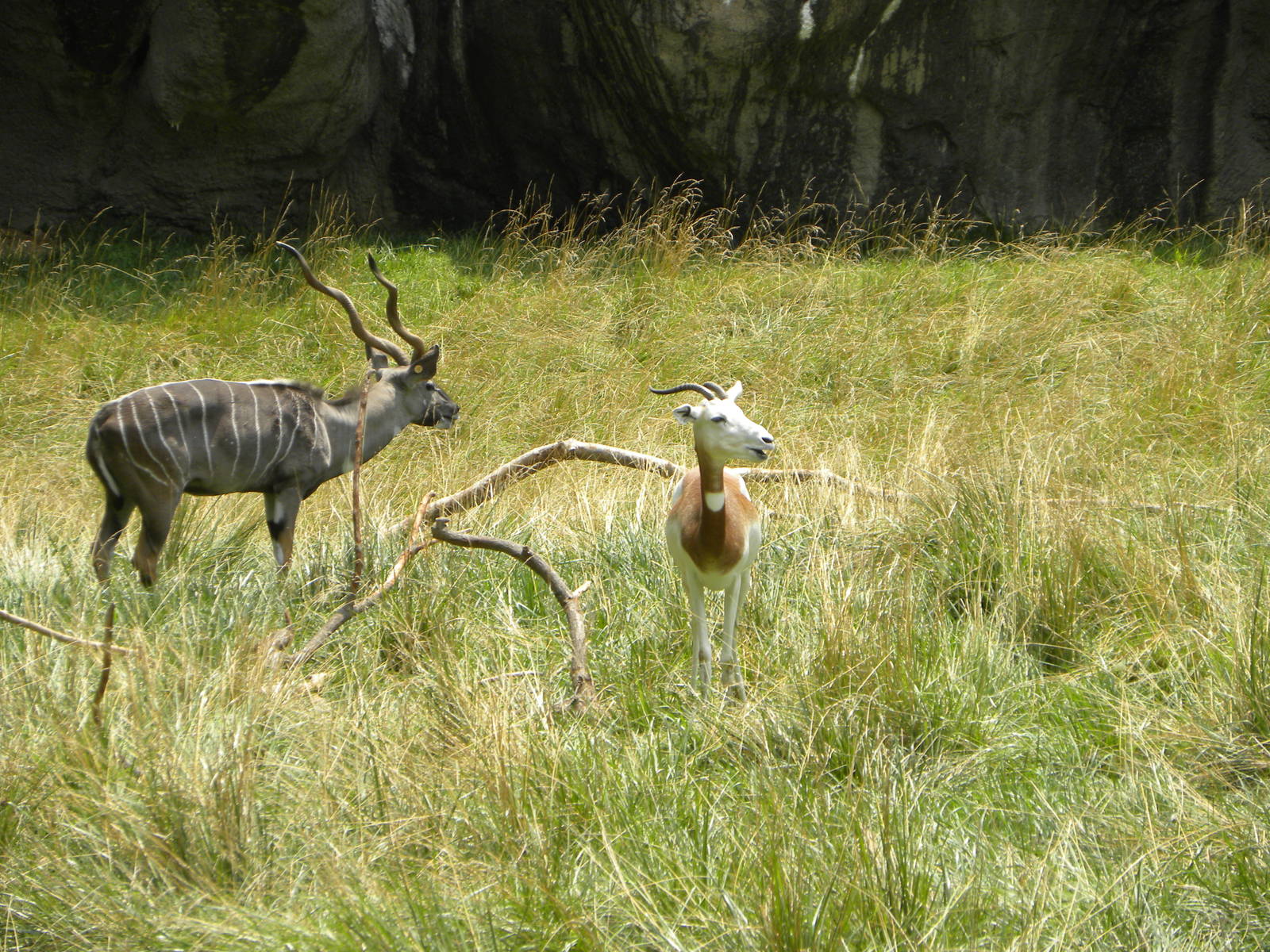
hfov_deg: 6.8
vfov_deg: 5.1
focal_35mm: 291
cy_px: 476
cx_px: 635
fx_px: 10676
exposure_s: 1/237
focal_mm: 51.8
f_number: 5
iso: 64
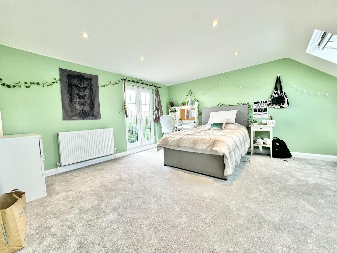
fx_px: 136
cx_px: 168
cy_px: 126
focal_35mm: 14
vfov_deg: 85.7
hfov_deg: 102.1
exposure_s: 1/100
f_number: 2.2
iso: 50
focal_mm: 2.22
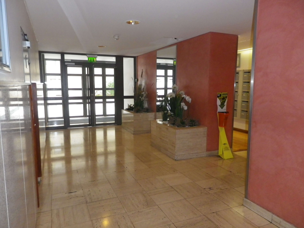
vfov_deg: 54.9
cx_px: 152
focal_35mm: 25
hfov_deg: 69.4
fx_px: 220
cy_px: 114
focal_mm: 4.5
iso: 400
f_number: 3.5
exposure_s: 1/50
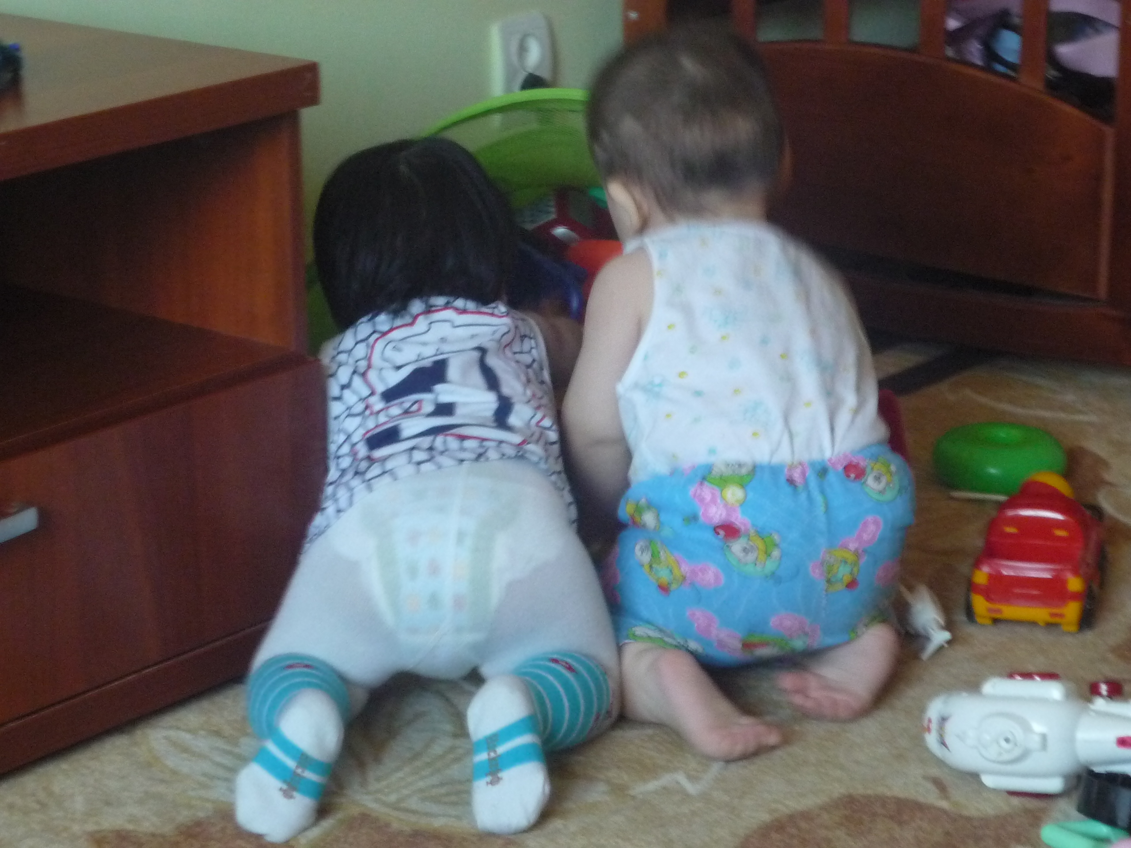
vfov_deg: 15.2
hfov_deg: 20.2
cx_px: 566
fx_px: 3169
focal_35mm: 97
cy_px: 424
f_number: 5.4
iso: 400
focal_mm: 12.2
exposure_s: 1/8
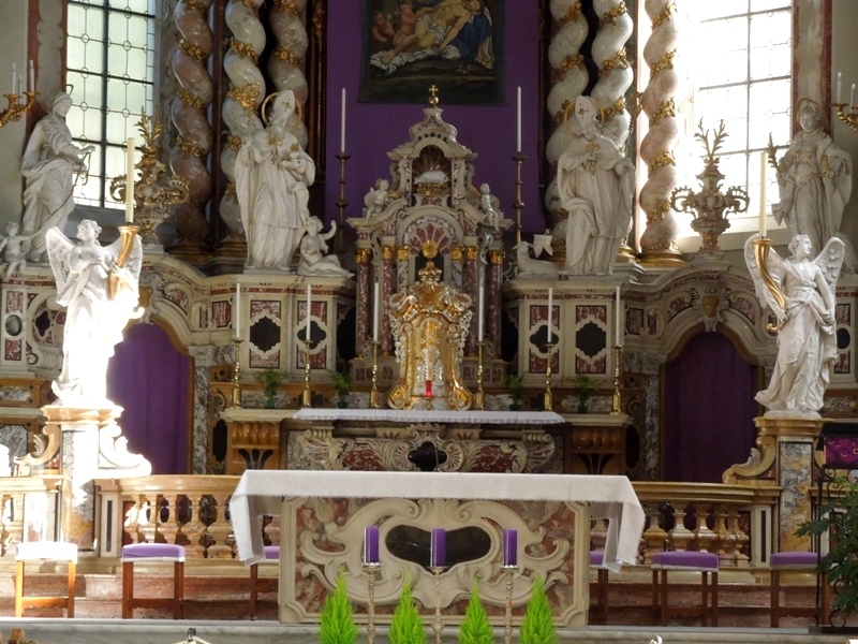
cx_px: 429
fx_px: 3321
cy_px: 322
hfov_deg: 14.7
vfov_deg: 11.1
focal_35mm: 134
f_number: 4.9
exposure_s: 1/60
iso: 800
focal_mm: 24.2
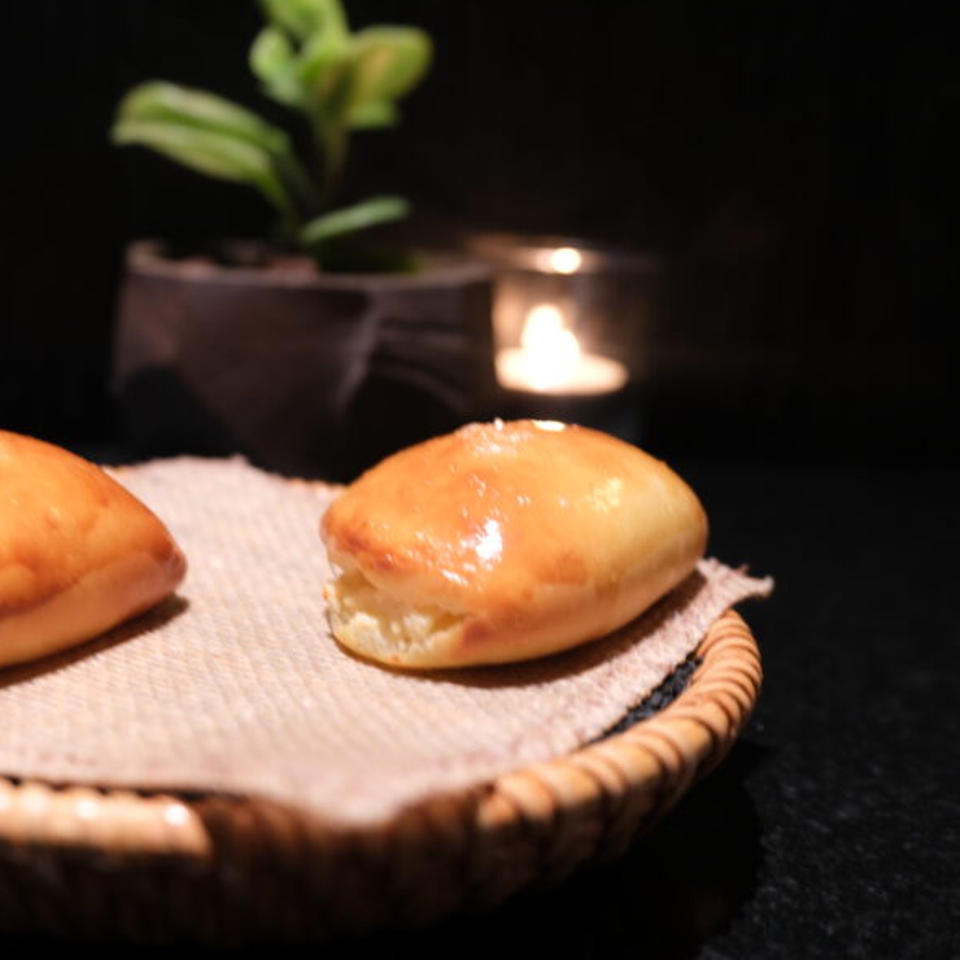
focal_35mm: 43
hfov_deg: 38.0
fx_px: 1349
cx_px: 214
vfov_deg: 39.1
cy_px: 550
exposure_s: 1/4.5
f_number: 3.1
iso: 400
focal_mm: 19.6
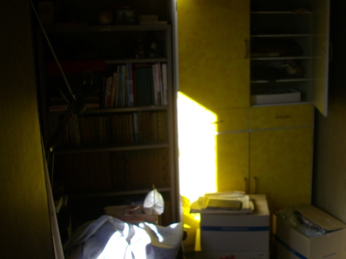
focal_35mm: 47
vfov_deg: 30.8
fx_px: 470
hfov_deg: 40.2
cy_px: 111
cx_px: 217
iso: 100
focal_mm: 6.2
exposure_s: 1/160
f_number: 2.8
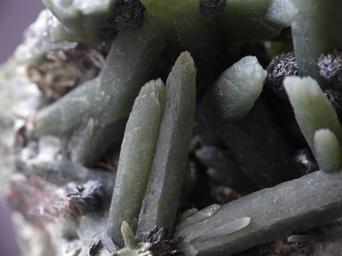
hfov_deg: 12.6
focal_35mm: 157
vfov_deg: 9.5
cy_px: 128
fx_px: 1551
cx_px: 171
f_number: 3.6
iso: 100
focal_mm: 25.9
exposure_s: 1/2.5
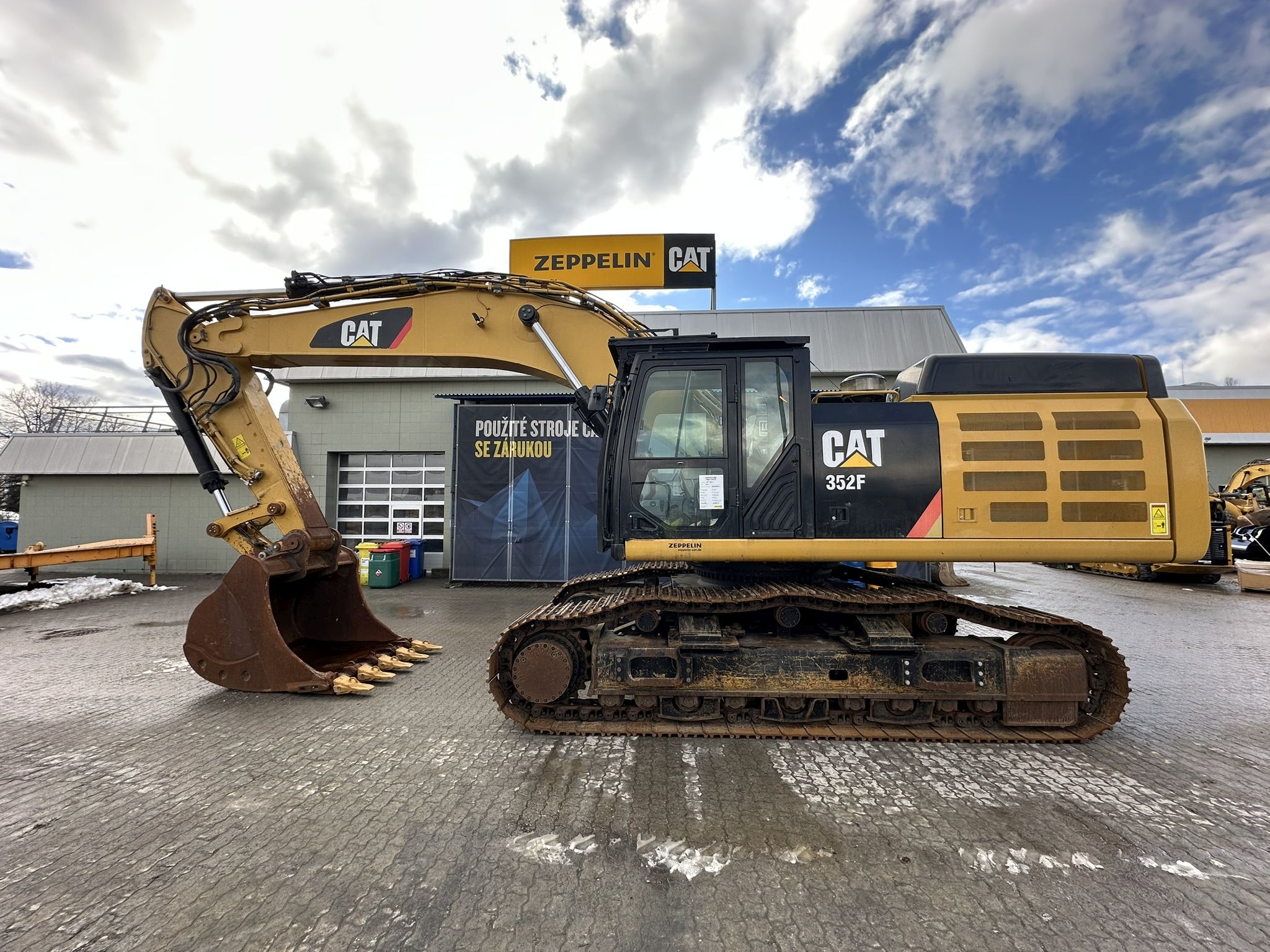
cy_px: 476
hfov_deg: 102.1
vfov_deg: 85.7
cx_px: 635
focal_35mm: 14
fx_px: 514
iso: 40
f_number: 2.2
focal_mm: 2.22
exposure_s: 1/384
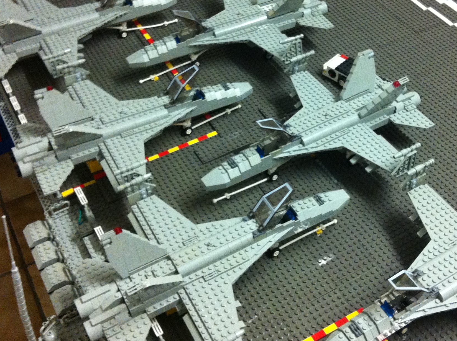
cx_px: 277
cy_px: 129
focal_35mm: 55
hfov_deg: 34.8
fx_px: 725
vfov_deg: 26.4
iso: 320
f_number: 2.8
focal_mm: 3.85
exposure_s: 1/17
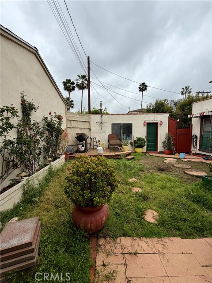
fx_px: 114
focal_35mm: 14
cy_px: 142
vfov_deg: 102.1
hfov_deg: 85.7
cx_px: 106
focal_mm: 2.22
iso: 40
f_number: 2.2
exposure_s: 1/607
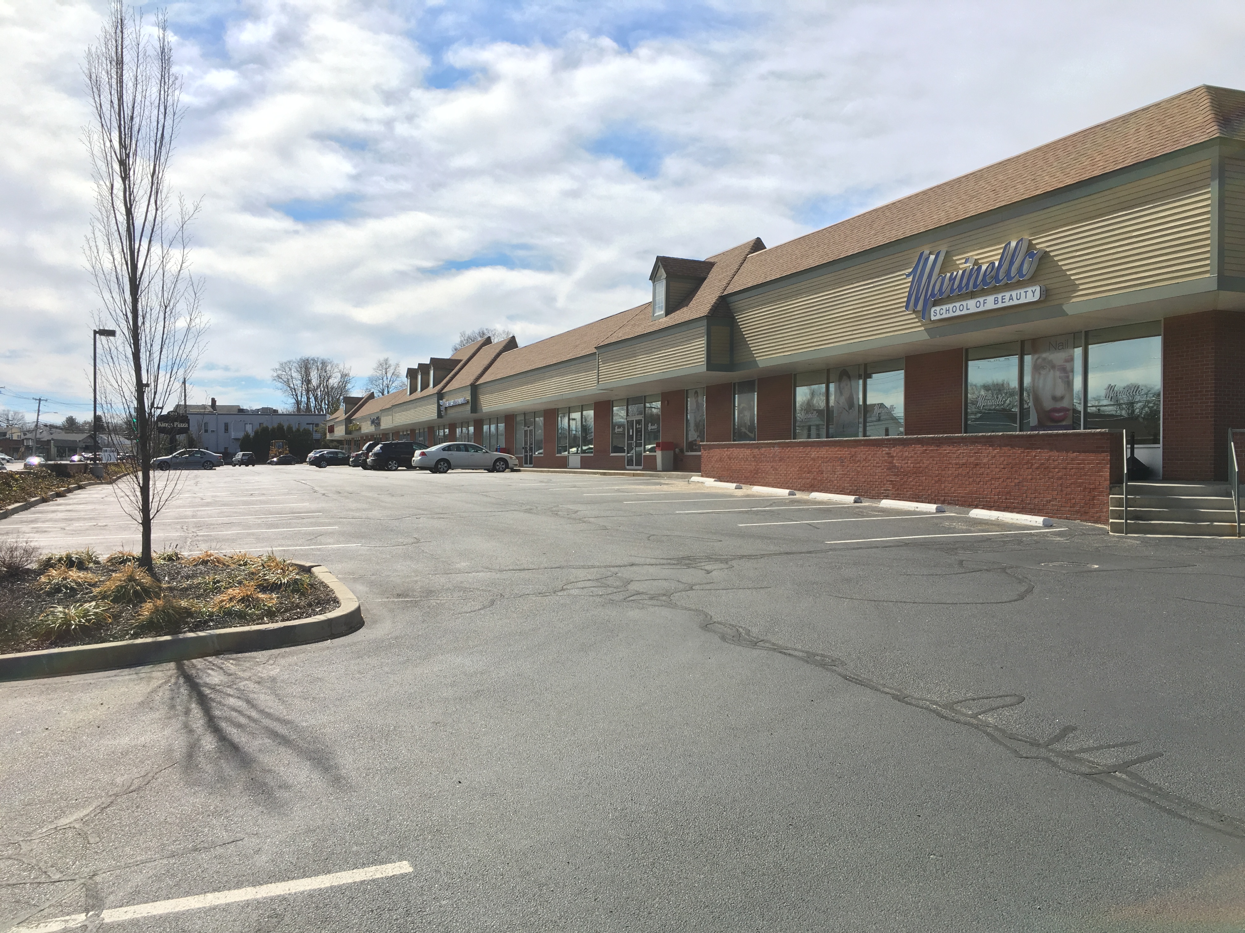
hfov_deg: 61.7
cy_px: 466
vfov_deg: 48.2
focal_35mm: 29
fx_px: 1043
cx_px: 622
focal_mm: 4.15
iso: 25
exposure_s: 1/1374
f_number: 2.2
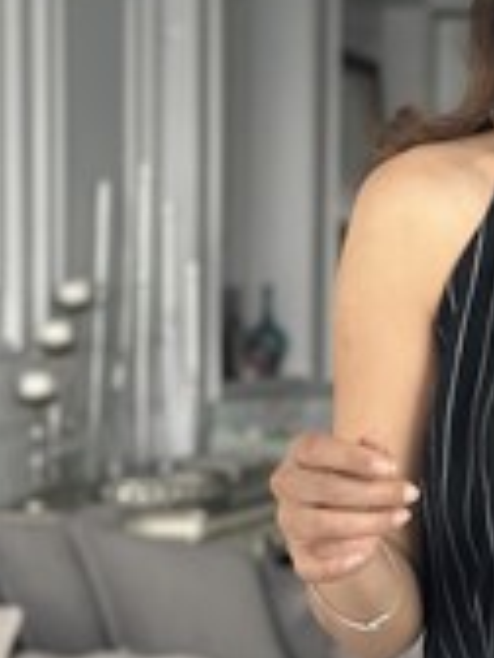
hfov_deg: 9.9
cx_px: 733
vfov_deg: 13.6
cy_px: 435
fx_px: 2759
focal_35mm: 145
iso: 400
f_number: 1.78
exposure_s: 1/55
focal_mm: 6.86
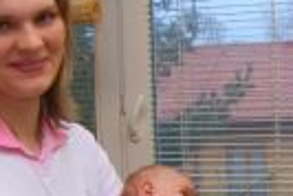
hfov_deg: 17.7
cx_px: 293
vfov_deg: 12.2
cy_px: 111
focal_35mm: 113
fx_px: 921
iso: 400
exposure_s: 1/60
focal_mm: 20
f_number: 3.8
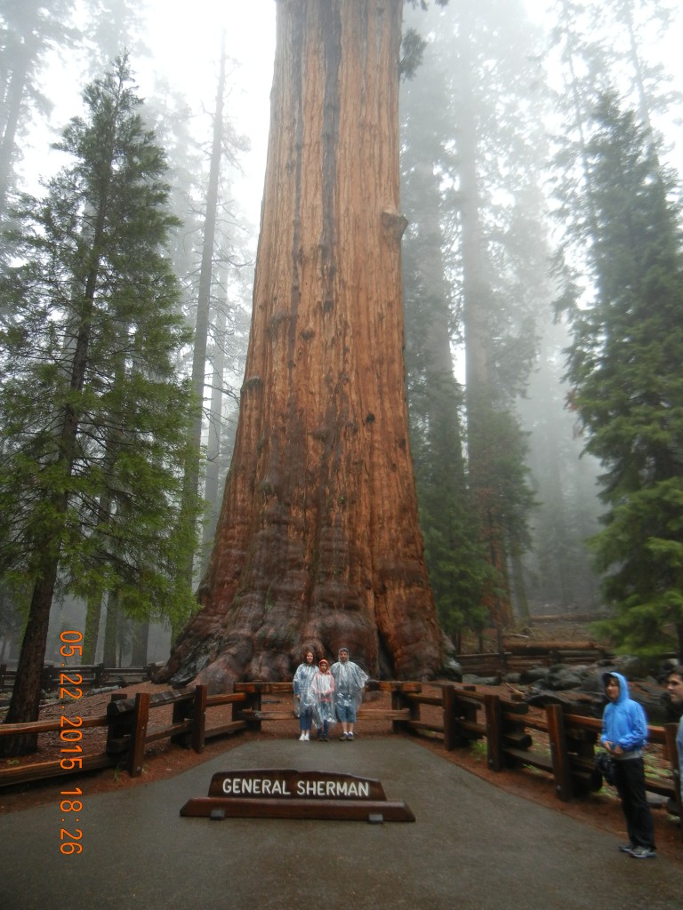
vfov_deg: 60.0
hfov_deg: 46.8
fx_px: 789
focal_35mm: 30
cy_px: 455
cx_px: 342
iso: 191
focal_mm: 5.4
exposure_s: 1/60
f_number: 3.5
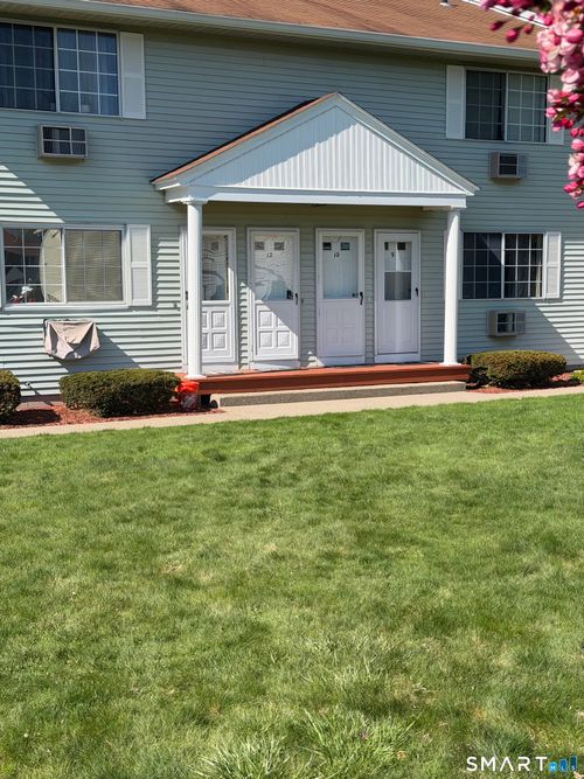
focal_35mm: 48
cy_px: 390
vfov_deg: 39.7
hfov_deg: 30.3
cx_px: 292
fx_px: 1080
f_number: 1.78
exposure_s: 1/4098
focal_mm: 6.76
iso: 64
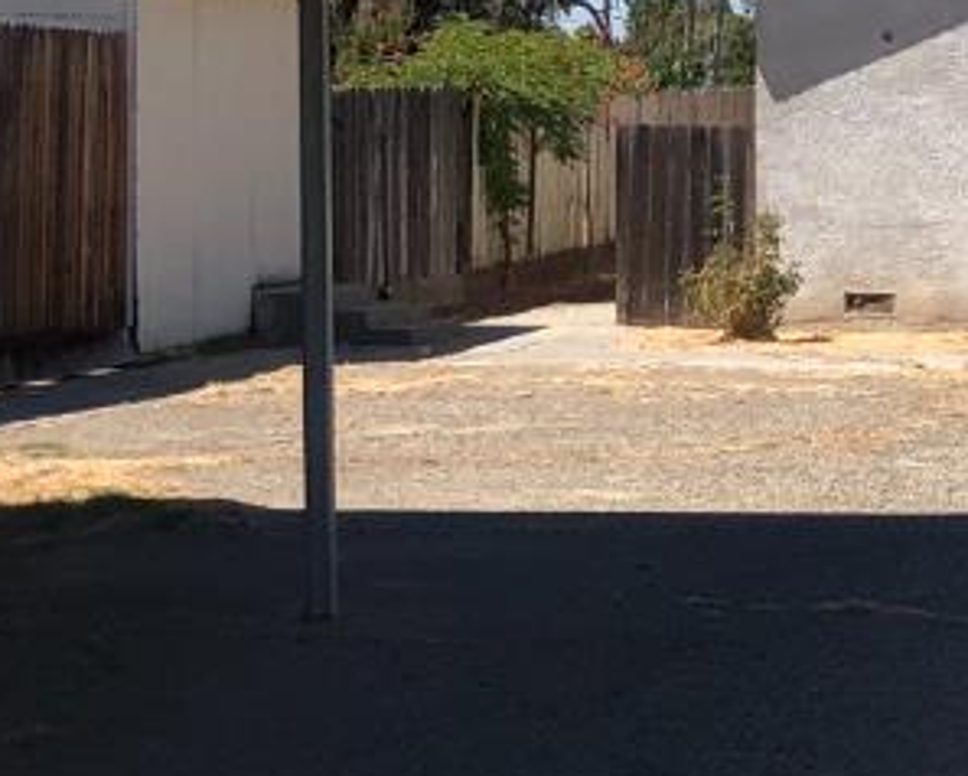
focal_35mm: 138
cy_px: 230
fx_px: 3956
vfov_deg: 11.2
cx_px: 1385
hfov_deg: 13.3
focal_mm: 3.99
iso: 20
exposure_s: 1/2183
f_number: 1.8
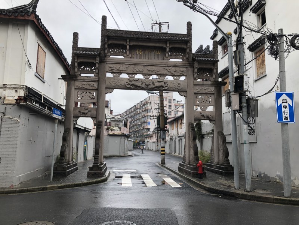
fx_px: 242
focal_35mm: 28
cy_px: 112
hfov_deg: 63.4
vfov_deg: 49.7
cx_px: 150
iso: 20
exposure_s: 1/350
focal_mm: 4
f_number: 1.8
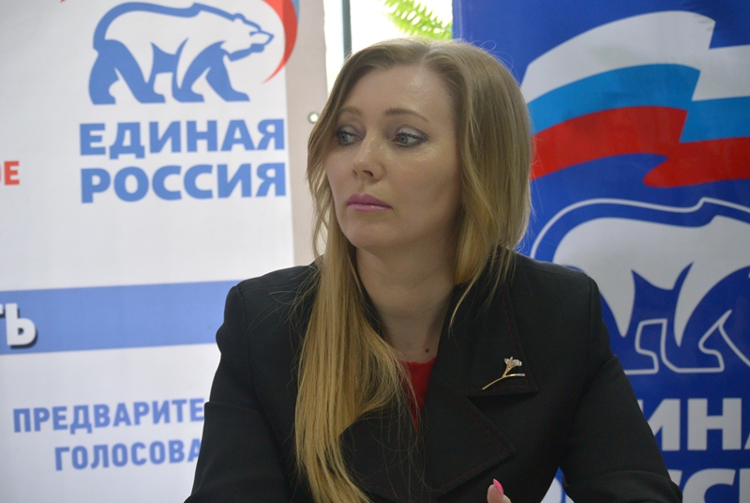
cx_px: 375
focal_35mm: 81
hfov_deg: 25.0
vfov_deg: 16.9
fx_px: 1690
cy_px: 252
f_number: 3.8
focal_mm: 30
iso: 400
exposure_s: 1/50
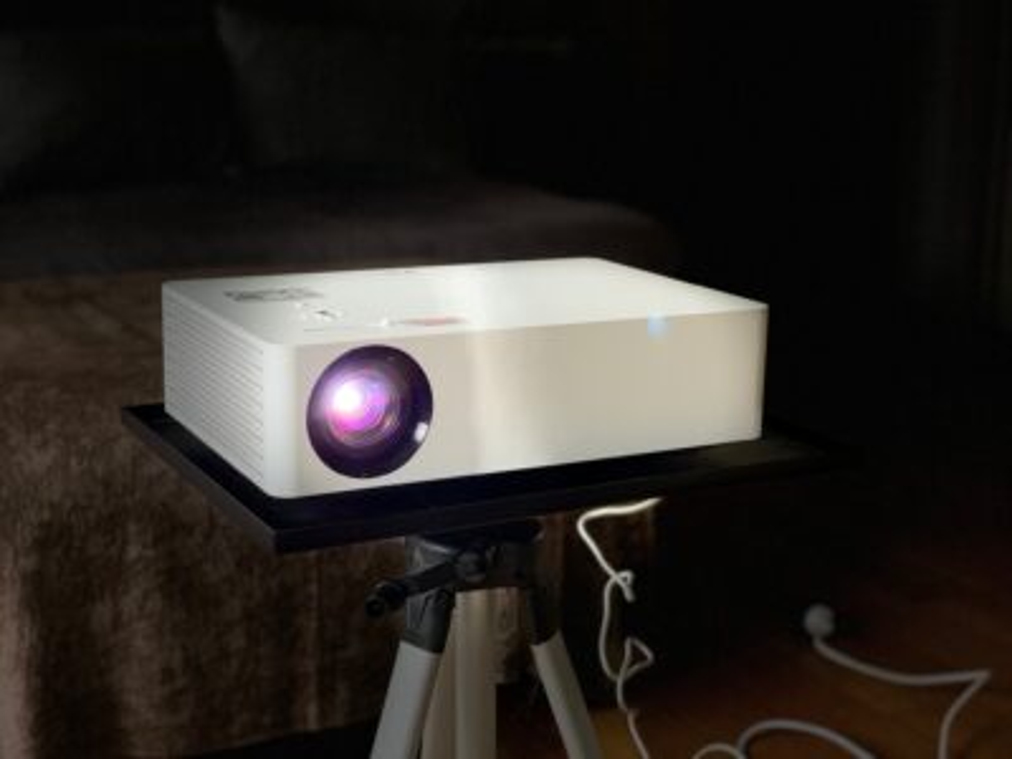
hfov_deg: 36.8
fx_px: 1520
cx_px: 506
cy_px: 380
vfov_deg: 28.0
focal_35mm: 52
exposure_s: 1/60
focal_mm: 6
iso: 320
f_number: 2.4
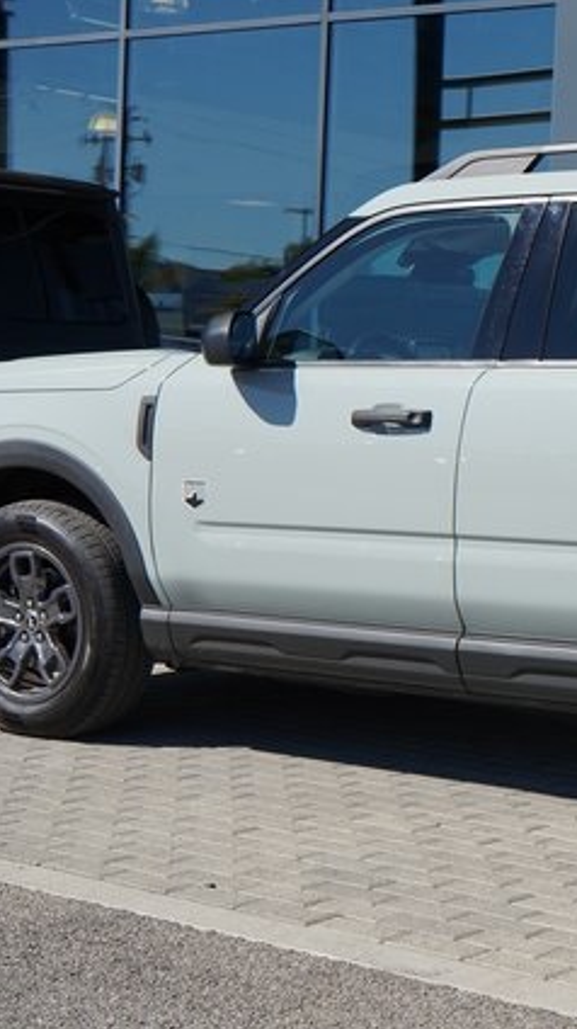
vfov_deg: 27.9
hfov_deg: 15.4
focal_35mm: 76
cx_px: 647
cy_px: 516
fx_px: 2070
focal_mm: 48
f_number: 8
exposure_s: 1/2500
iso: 1000
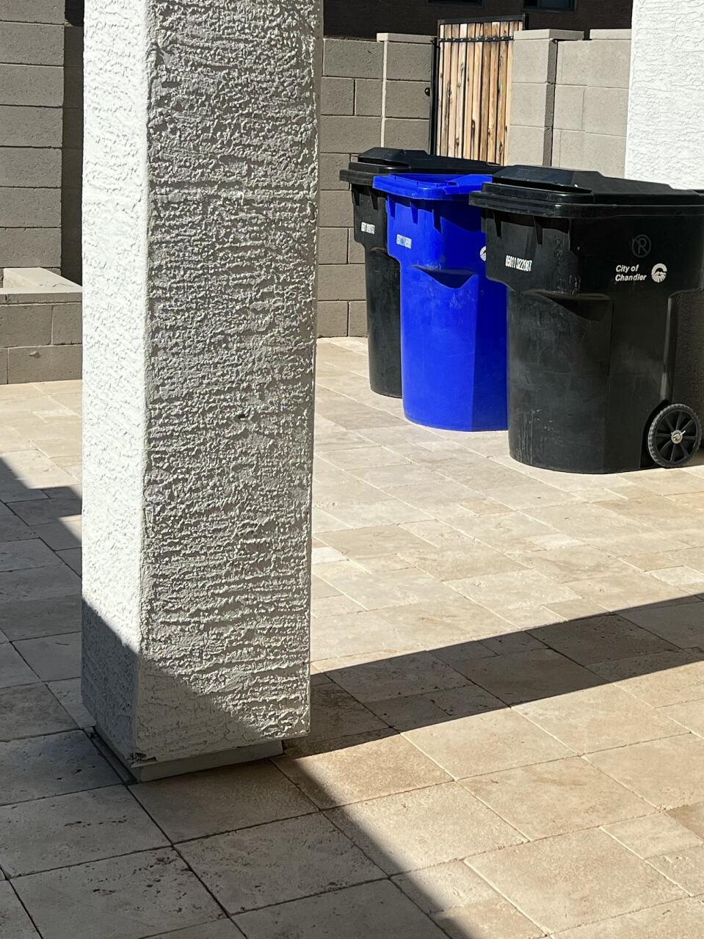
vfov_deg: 31.4
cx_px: 485
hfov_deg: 23.9
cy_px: 291
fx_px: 1654
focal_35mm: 61
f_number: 1.5
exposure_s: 1/7463
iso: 50
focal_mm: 5.7
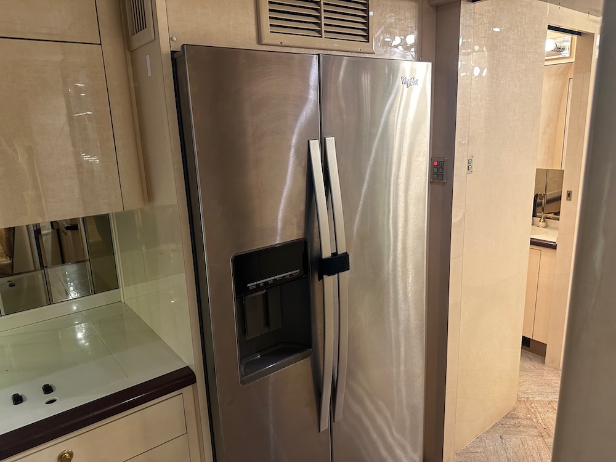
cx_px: 308
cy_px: 231
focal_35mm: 24
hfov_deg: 71.6
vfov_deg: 56.8
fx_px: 427
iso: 200
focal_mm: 6.86
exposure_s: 1/60
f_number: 1.78
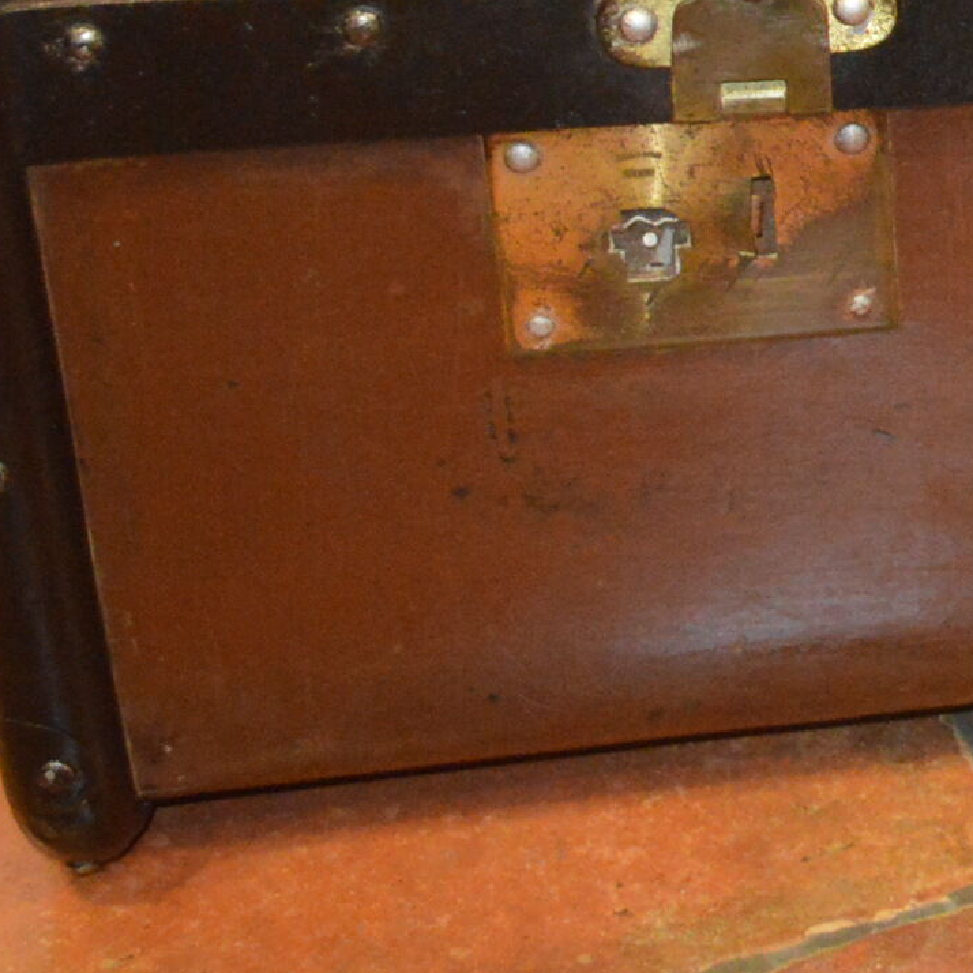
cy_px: -241
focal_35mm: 118
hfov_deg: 13.4
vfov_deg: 14.3
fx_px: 3753
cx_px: 1727
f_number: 3.8
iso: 2800
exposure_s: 1/60
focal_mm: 22
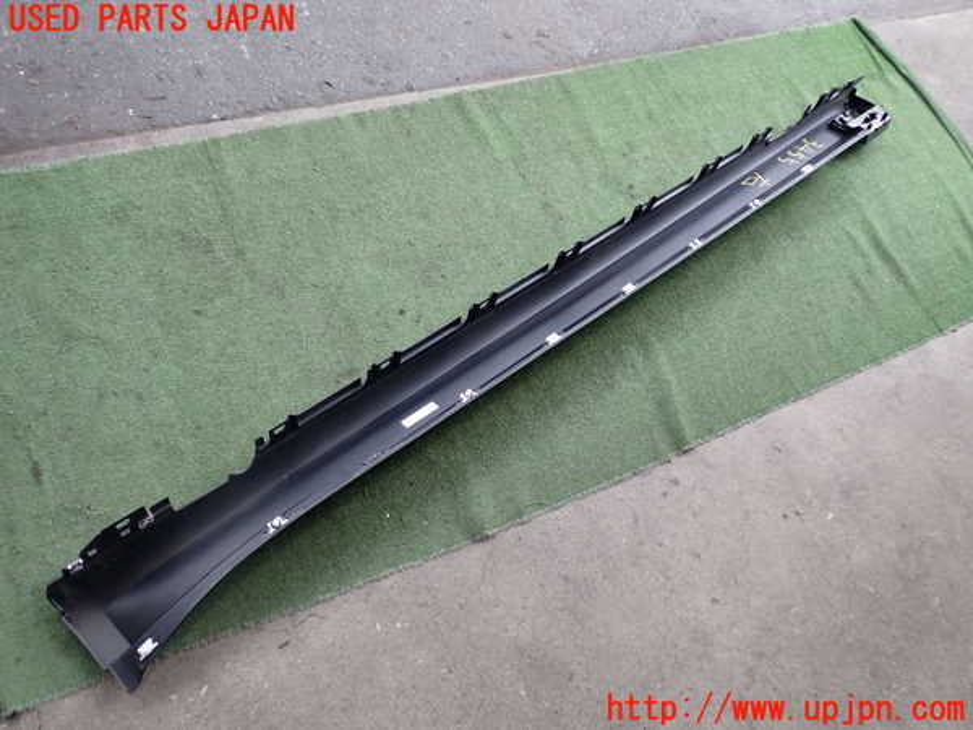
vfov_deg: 46.8
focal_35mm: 30
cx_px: 486
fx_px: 843
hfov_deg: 60.0
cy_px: 365
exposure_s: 1/125
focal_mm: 5.4
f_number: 2.3
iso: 200
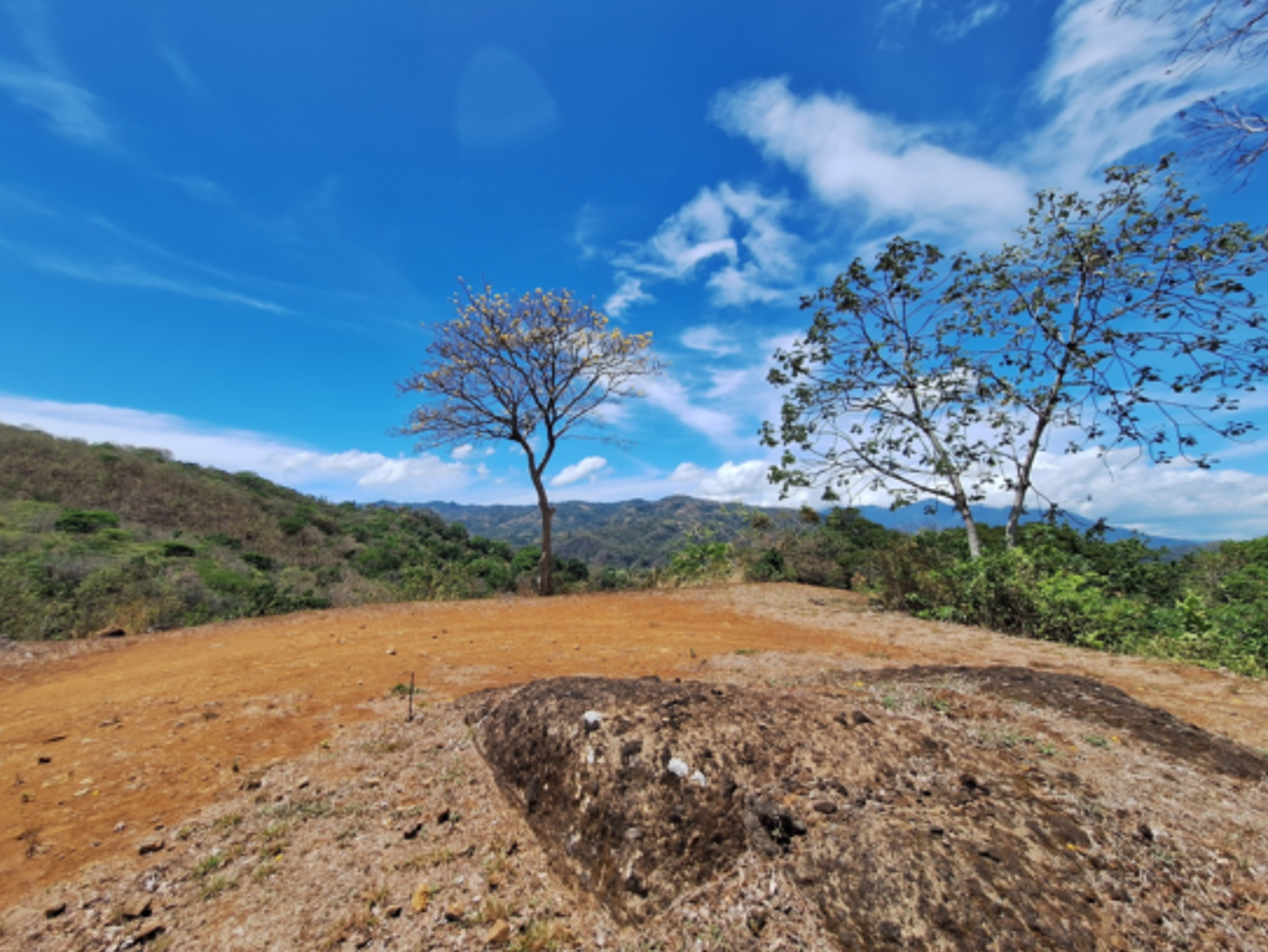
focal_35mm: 14
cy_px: 451
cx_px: 599
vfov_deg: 85.6
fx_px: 513
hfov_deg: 101.9
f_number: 2.2
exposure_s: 1/2000
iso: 40
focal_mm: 1.74
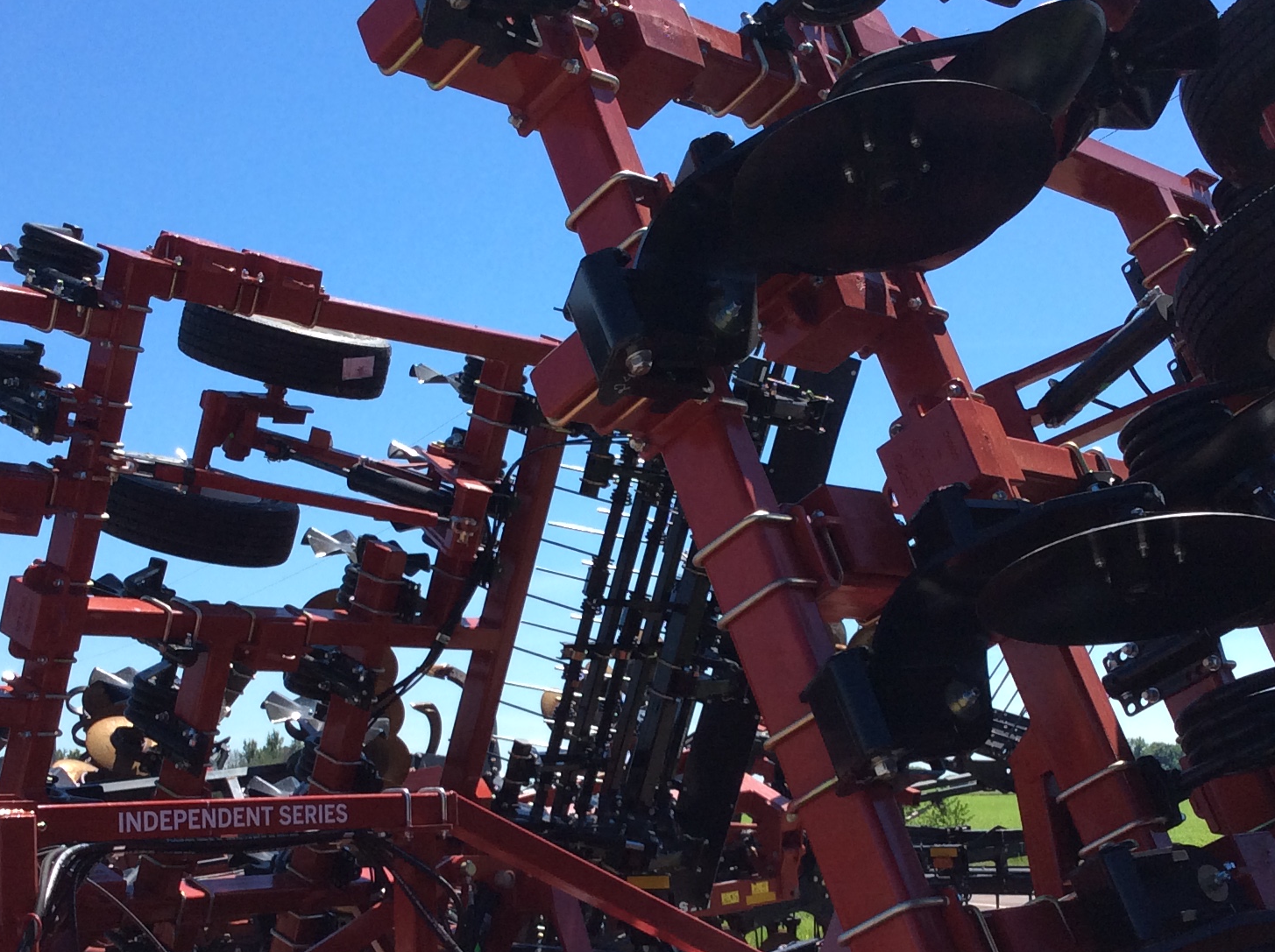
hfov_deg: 33.8
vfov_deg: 25.5
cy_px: 634
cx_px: 641
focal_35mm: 57
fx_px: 2097
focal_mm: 3.3
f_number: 2.4
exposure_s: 1/1192
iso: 32
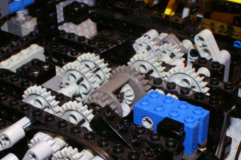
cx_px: 90
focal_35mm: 75
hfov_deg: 26.9
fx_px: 501
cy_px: 118
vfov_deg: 18.0
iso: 3200
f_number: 22
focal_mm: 22
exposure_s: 1/25
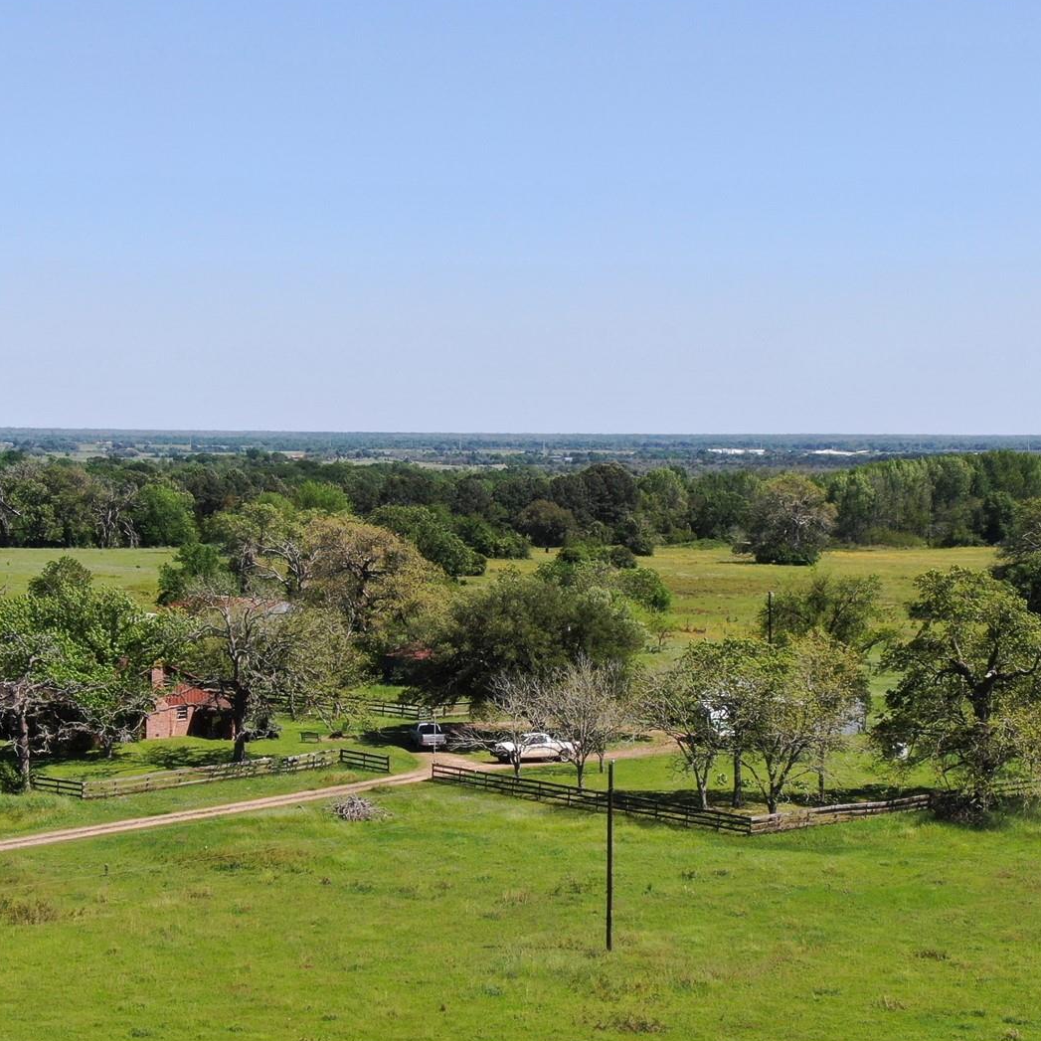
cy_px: 591
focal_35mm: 83
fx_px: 2824
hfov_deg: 20.9
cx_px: 522
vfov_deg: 20.9
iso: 100
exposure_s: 1/640
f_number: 3.8
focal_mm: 8.6
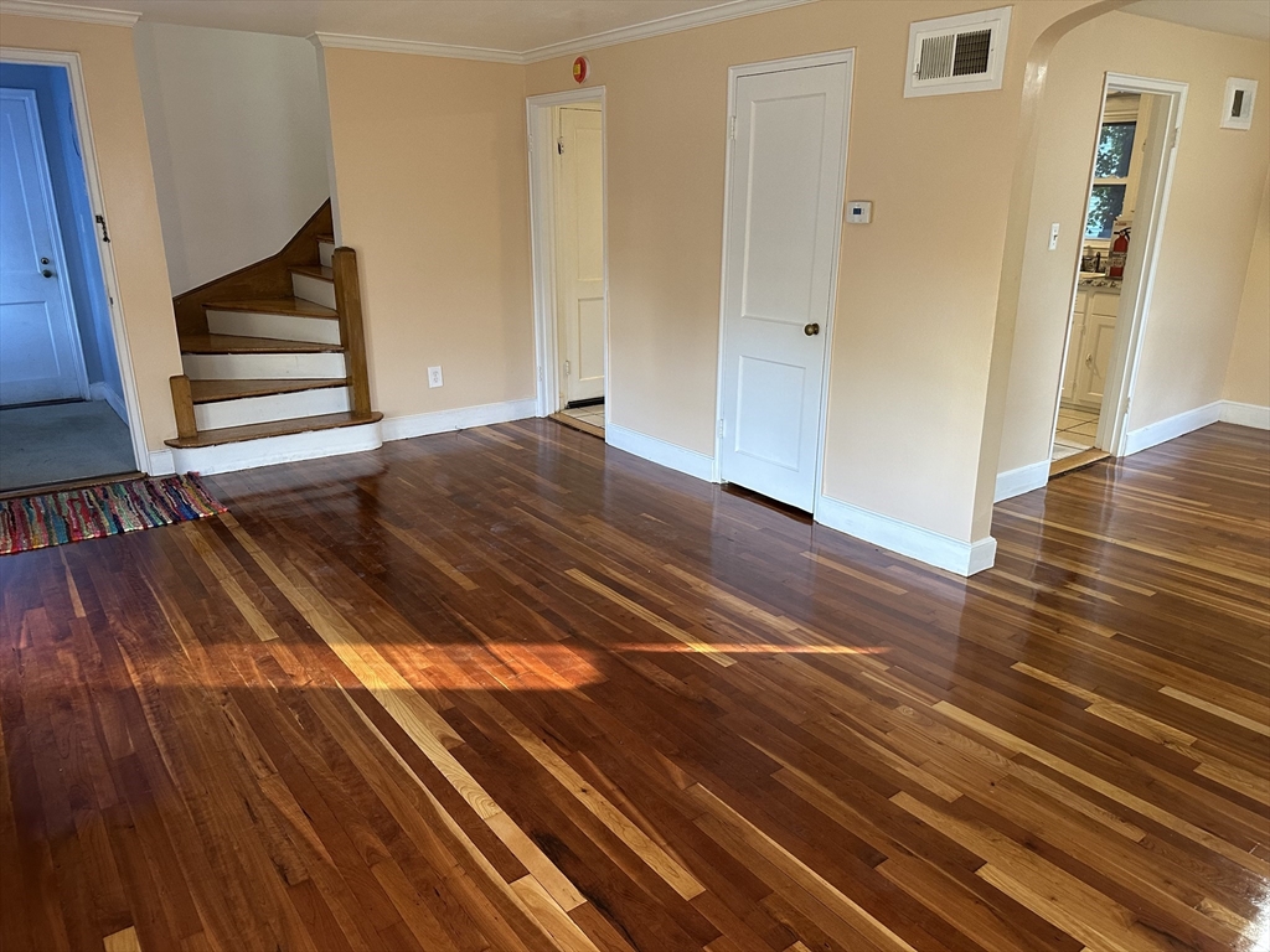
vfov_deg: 56.8
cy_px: 476
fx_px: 881
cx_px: 635
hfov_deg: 71.6
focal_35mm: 24
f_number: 1.78
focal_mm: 6.86
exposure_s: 1/60
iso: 320
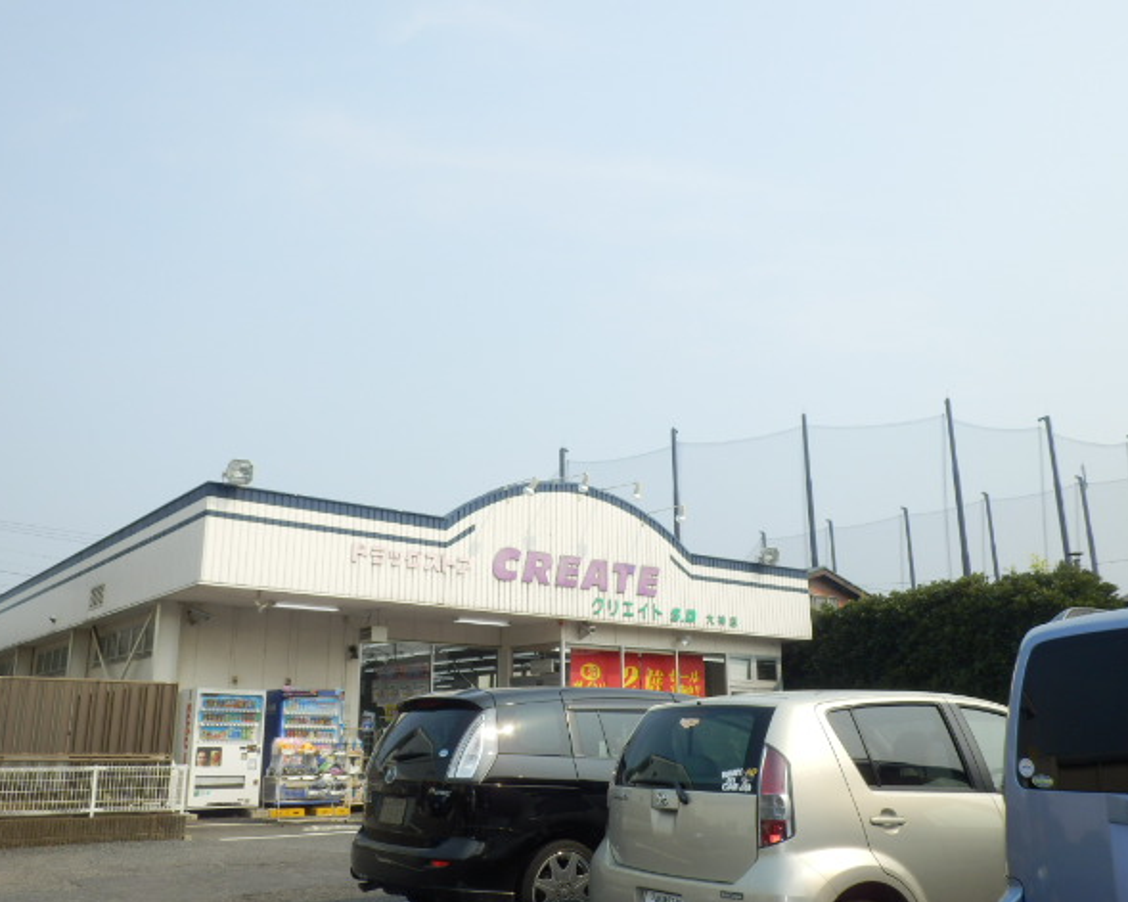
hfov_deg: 51.5
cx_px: 529
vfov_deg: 42.2
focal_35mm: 35
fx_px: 1168
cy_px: 444
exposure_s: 1/800
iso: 80
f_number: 3.7
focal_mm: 5.9
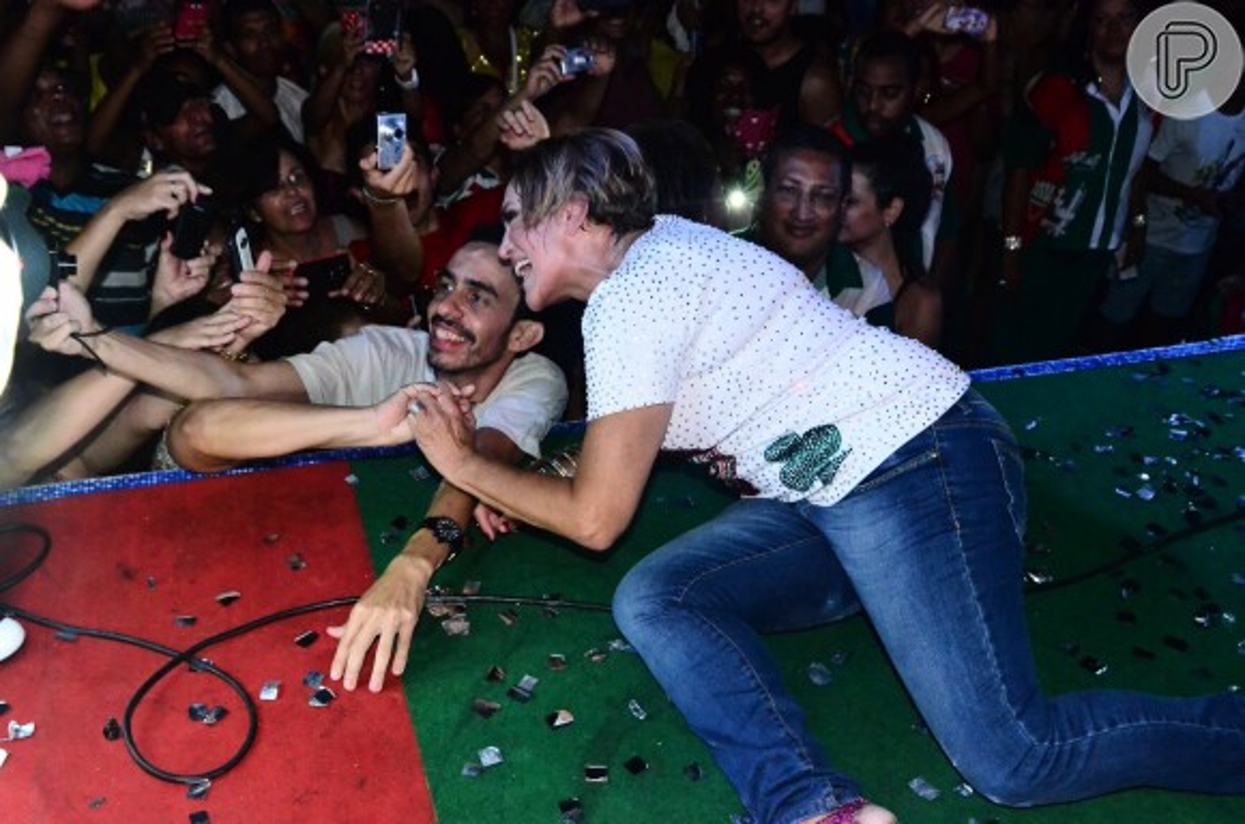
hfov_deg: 53.2
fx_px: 1242
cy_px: 412
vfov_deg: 36.7
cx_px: 622
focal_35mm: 36
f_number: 4.5
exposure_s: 1/250
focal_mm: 24
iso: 5000
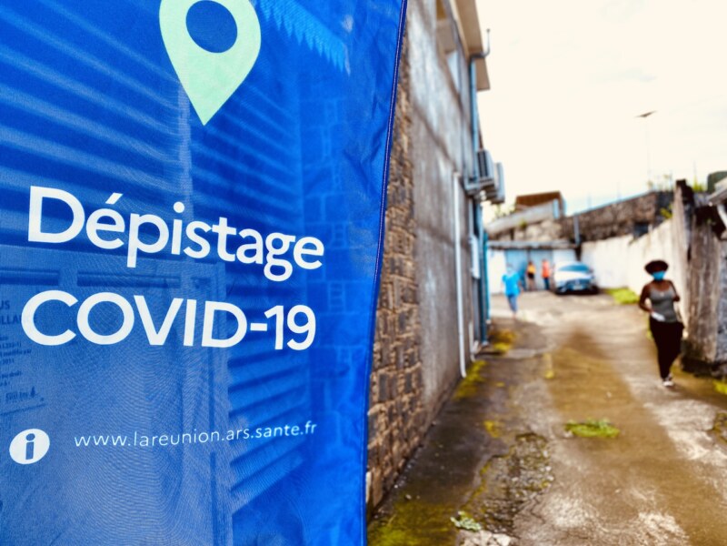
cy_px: 273
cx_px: 364
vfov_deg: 53.1
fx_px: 546
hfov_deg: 67.3
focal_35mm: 26
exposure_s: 1/579
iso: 32
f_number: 1.8
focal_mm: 4.25
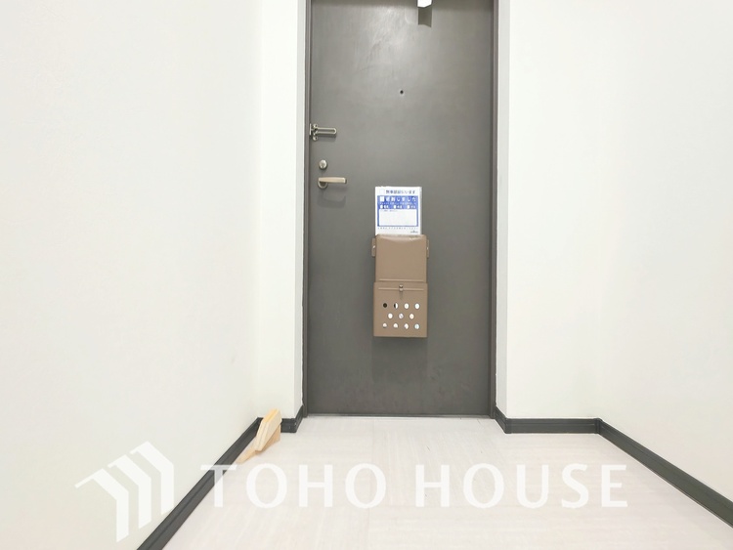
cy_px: 275
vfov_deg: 89.9
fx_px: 275
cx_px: 366
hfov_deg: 106.2
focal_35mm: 13
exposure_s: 1/12.5
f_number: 1.9
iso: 125
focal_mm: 2.2
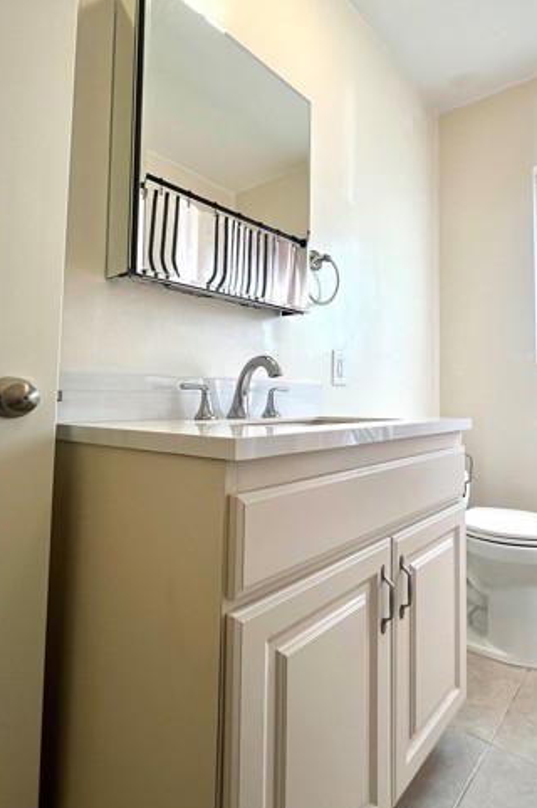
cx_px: 386
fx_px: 403
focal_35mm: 18
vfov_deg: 89.9
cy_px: 376
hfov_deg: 64.3
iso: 64
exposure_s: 1/120
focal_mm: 1.57
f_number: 1.8
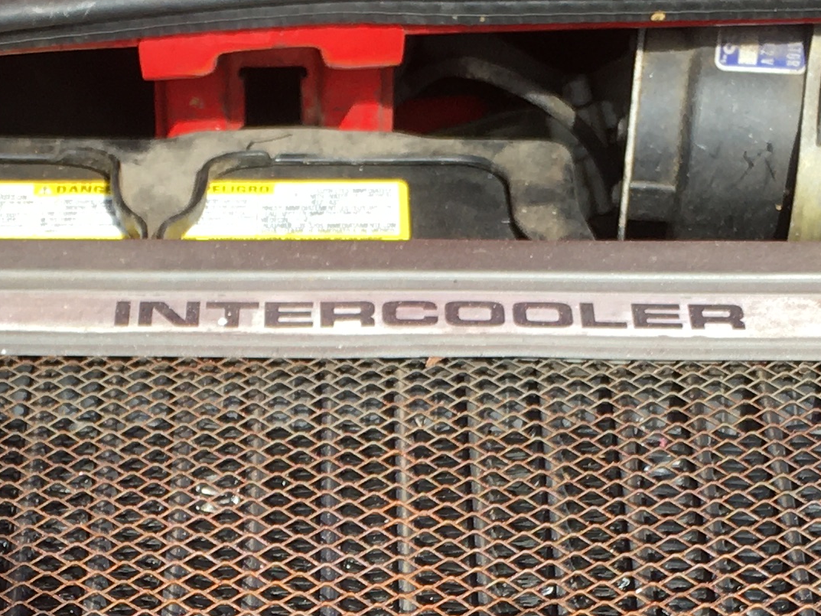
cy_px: 807
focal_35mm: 109
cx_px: 262
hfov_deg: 18.0
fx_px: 2585
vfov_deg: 13.1
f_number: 2.2
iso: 25
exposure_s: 1/346
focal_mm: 4.15
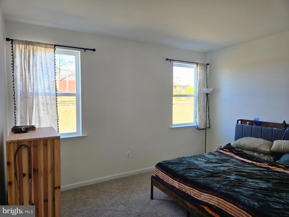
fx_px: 192
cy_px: 108
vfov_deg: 58.9
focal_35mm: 23
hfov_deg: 73.9
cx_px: 144
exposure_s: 1/120
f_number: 1.8
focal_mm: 5.4
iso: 64
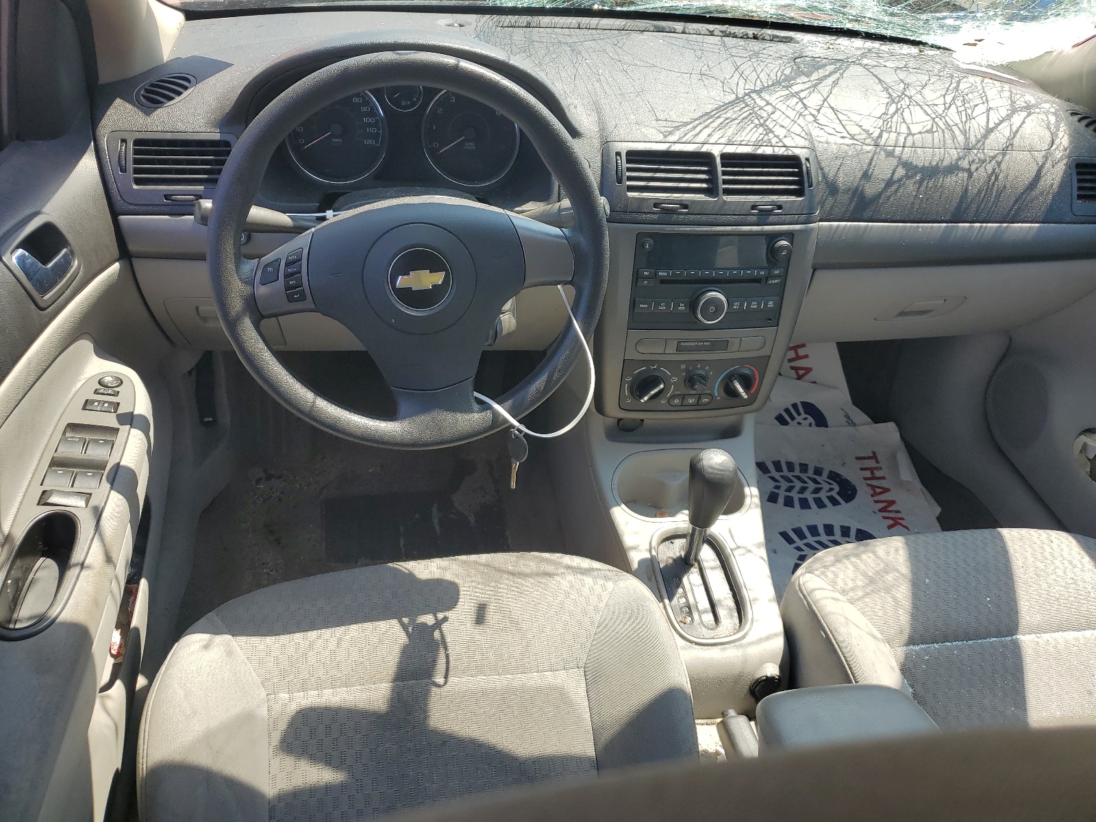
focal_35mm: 26
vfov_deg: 53.1
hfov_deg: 67.3
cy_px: 411
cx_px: 548
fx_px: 823
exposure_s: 1/833
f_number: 1.5
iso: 50
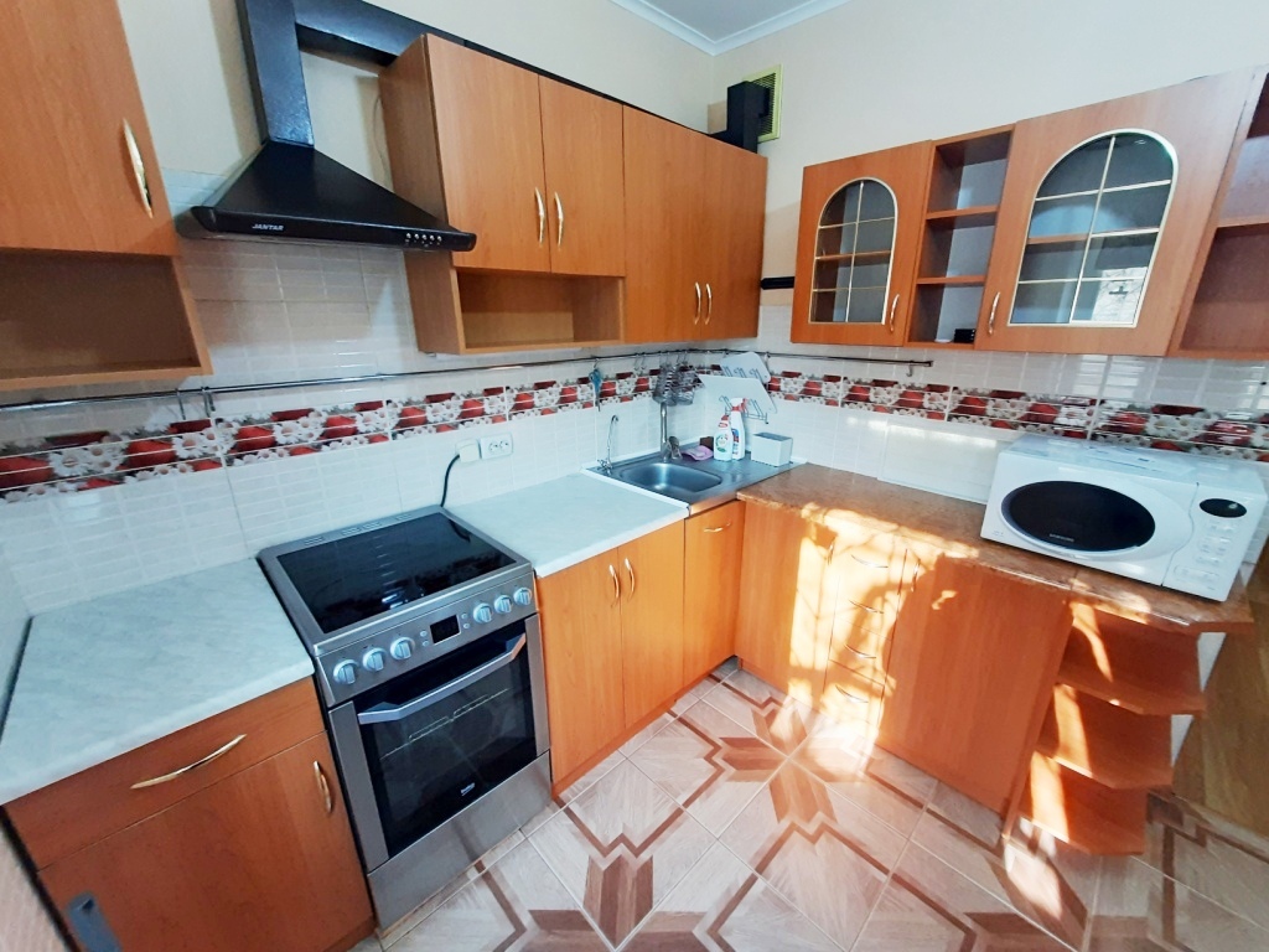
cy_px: 476
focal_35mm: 13
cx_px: 634
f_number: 2.2
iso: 125
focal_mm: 1.42
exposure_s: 1/50
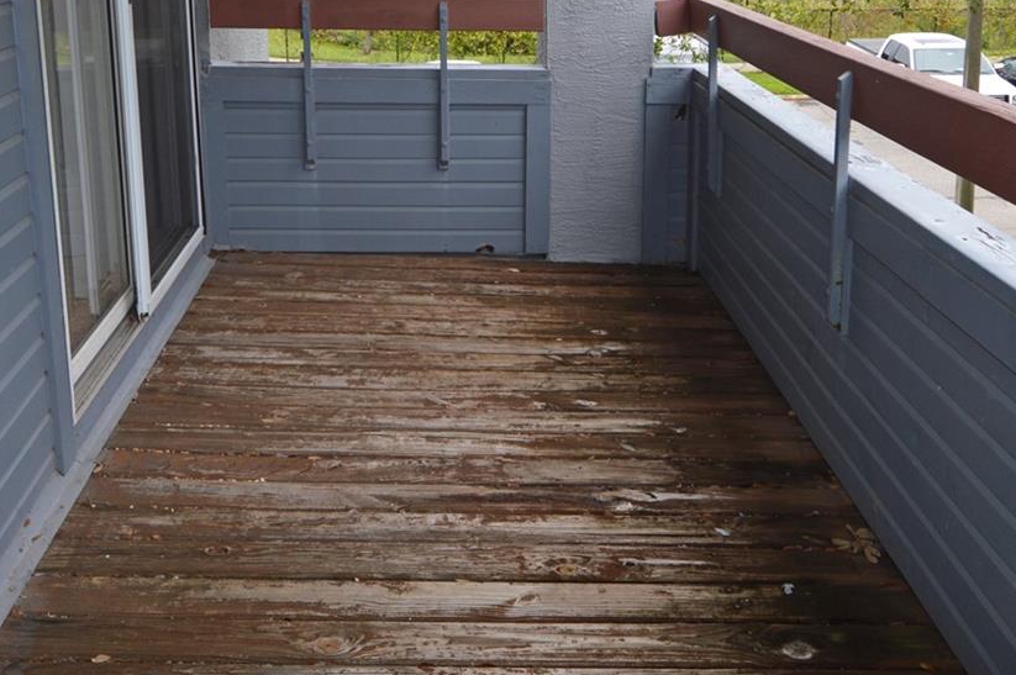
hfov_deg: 54.4
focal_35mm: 35
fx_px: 987
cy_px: 136
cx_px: 456
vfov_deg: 36.5
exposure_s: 1/200
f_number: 5
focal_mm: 12
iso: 100
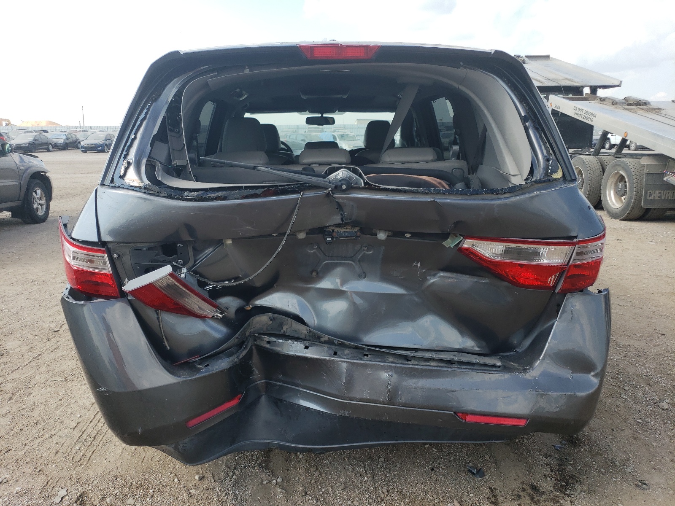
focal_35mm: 26
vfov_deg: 53.1
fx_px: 507
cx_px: 338
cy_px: 253
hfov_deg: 67.3
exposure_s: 1/1111
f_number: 1.5
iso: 50
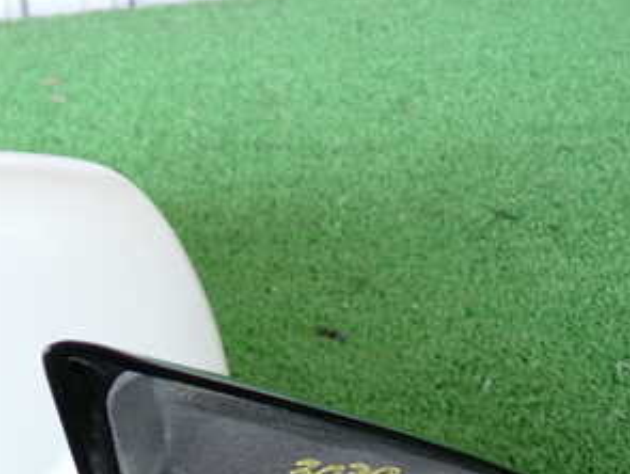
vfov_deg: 21.9
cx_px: 77
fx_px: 1184
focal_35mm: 65
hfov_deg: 28.7
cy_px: 463
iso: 100
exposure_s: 1/60
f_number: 2.4
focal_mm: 5.79
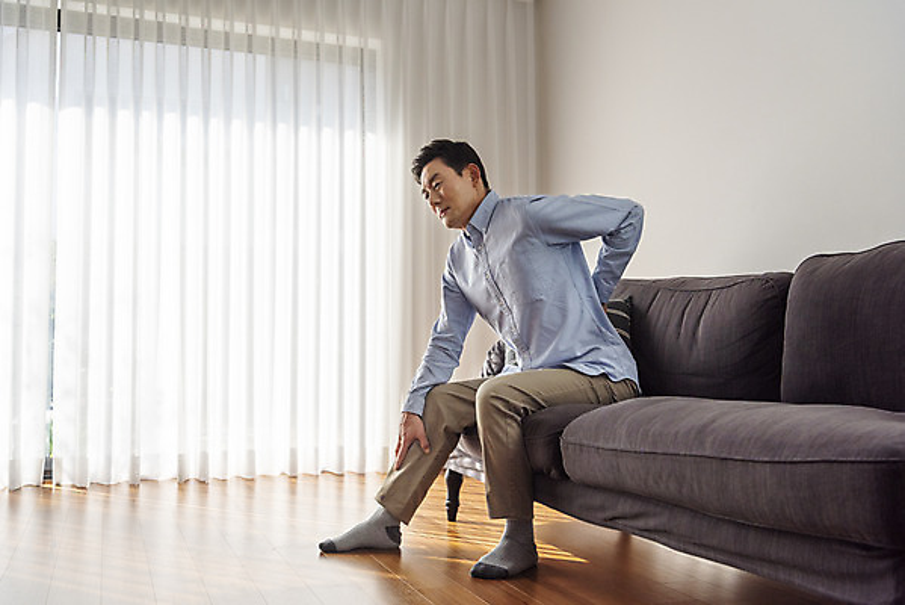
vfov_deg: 36.9
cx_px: 452
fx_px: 905
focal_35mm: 36
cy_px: 302
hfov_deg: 53.1
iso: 640
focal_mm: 36
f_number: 5.6
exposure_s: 1/1000
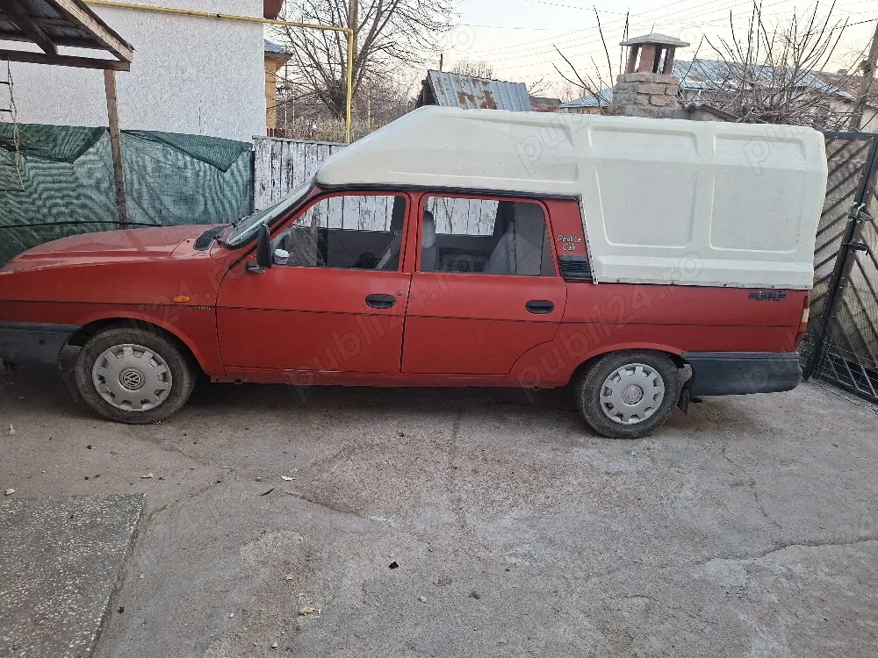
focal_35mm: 23
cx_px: 439
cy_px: 329
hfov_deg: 73.9
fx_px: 583
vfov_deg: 58.9
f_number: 1.8
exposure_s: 1/100
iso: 125
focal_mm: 5.54
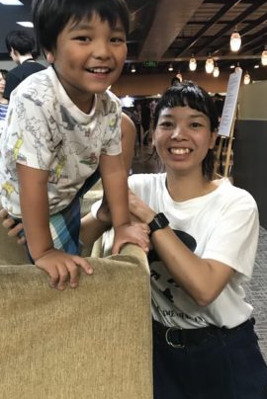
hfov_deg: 36.9
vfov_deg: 52.7
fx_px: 400
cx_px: 130
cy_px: 158
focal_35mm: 36
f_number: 1.8
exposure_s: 1/14
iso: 100
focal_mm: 3.99
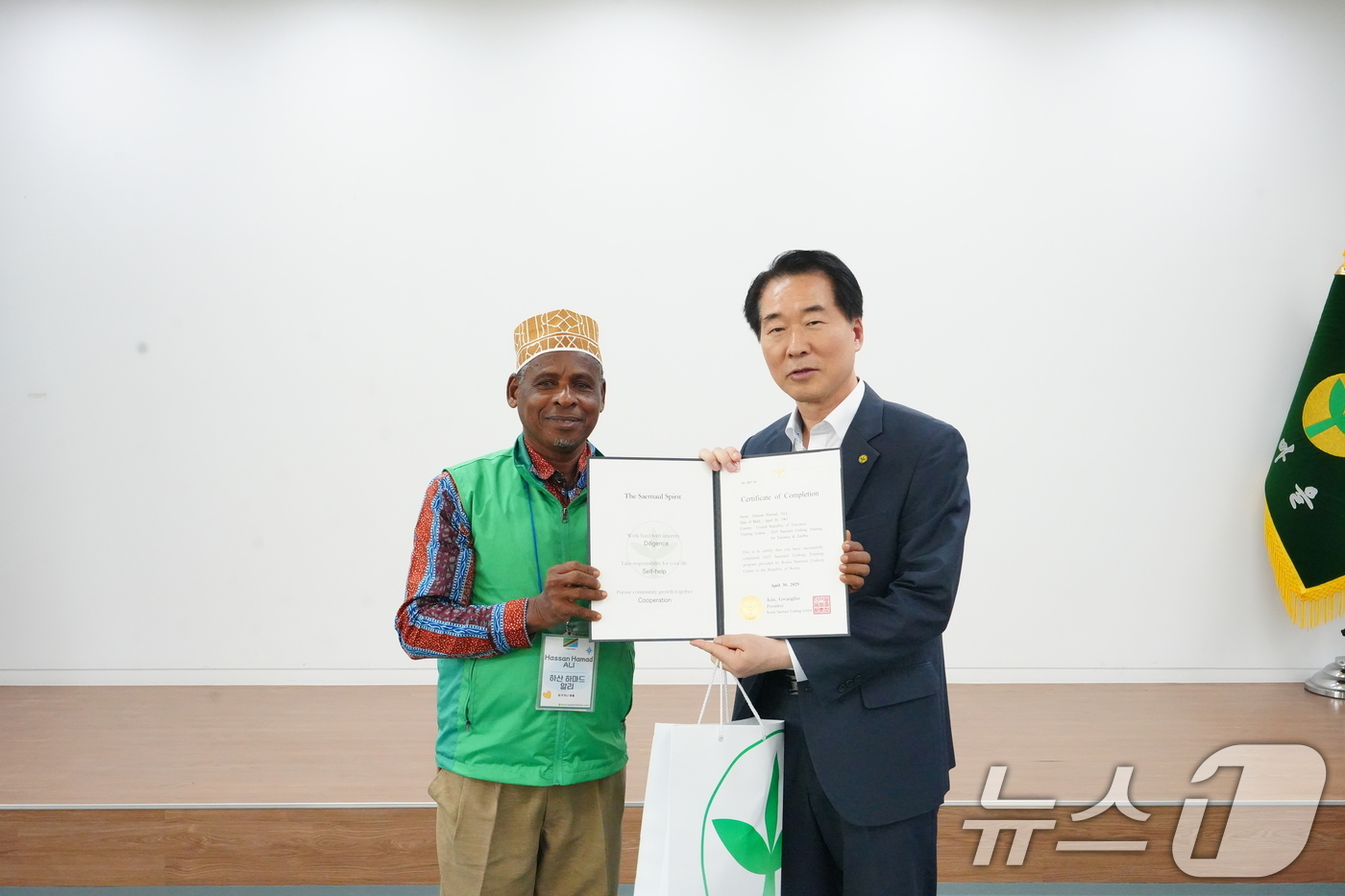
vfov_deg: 37.8
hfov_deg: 54.4
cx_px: 672
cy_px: 448
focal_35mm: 35
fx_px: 1307
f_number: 9
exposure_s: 1/125
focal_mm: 35
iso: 8000
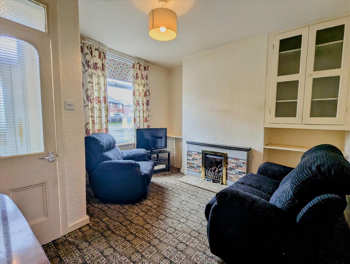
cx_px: 175
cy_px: 132
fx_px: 162
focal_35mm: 16
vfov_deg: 78.2
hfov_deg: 94.4
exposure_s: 1/122
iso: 55
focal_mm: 2.35
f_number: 2.2
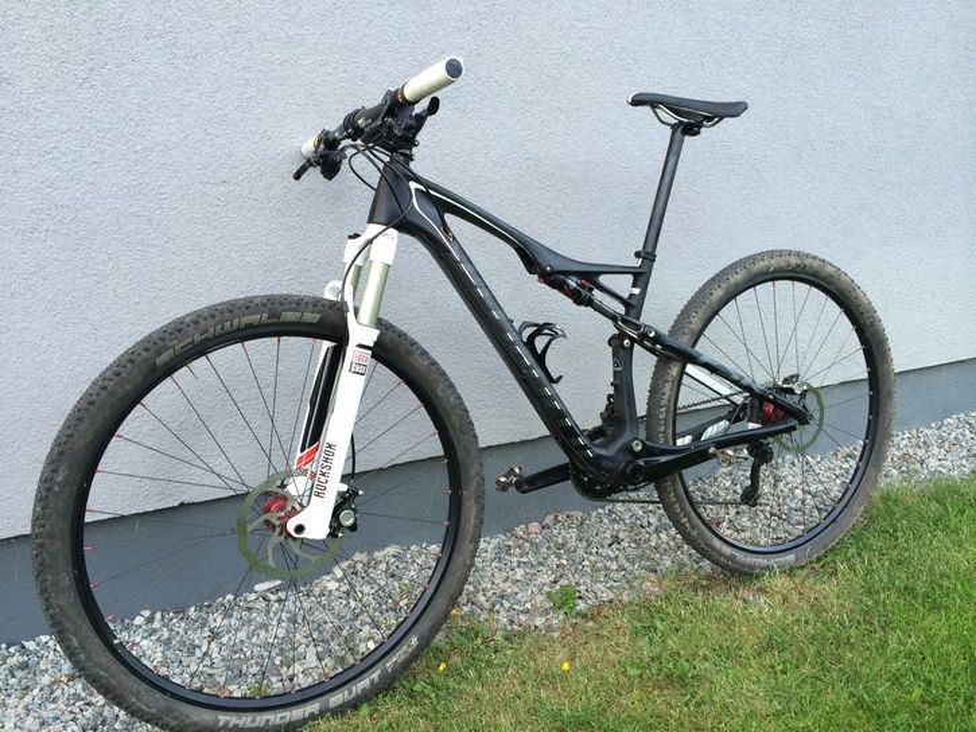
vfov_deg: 46.8
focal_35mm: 30
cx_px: 488
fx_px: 846
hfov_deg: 60.0
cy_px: 366
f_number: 2.2
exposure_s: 1/120
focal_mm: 4.12
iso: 50
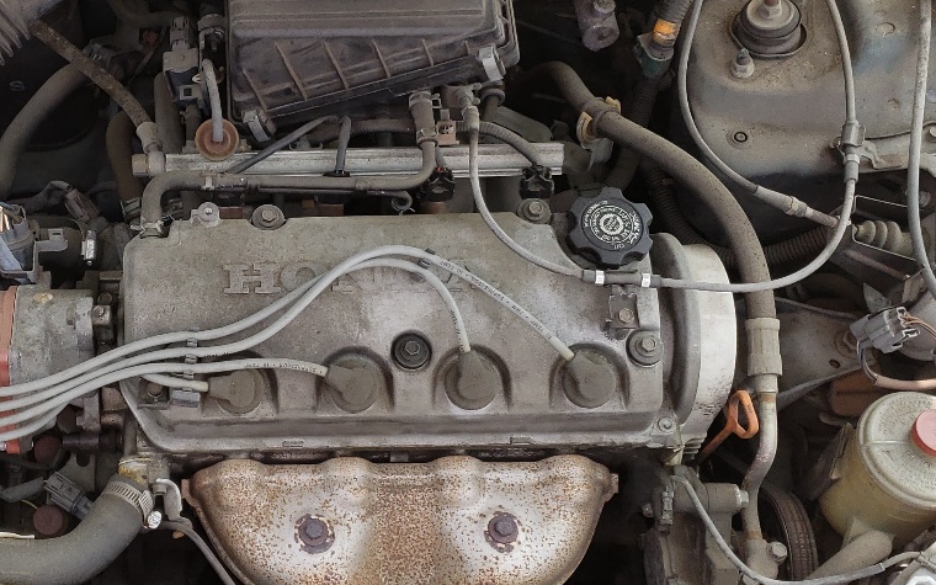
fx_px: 1480
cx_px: 208
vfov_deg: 22.3
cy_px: 246
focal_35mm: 58
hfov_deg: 34.2
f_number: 1.5
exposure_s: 1/667
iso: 50
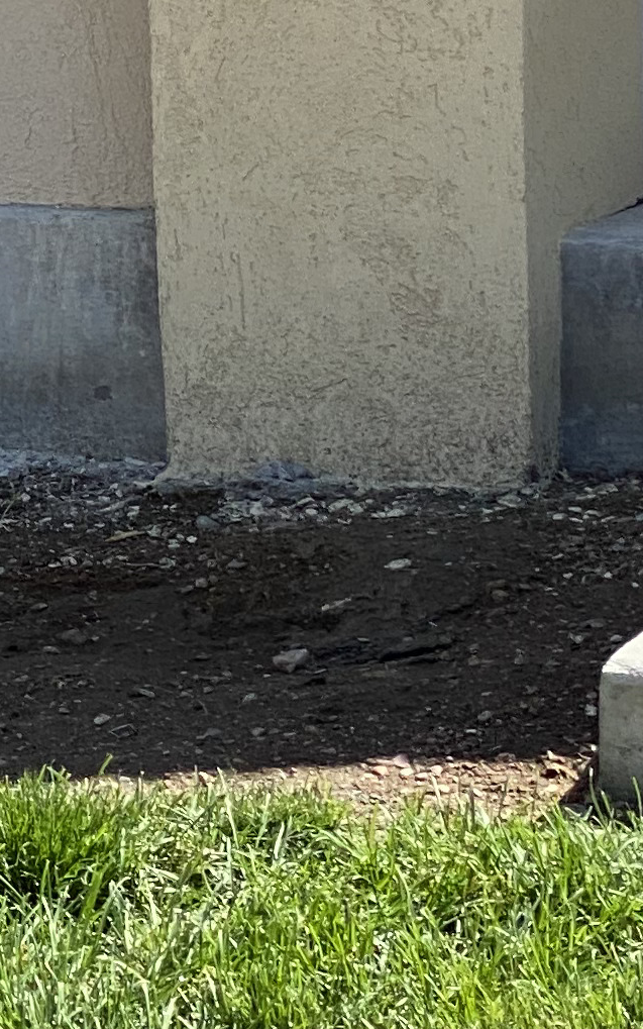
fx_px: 6111
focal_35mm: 218
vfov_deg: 9.5
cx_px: -641
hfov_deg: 5.9
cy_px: -291
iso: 20
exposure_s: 1/888
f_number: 2
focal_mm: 6
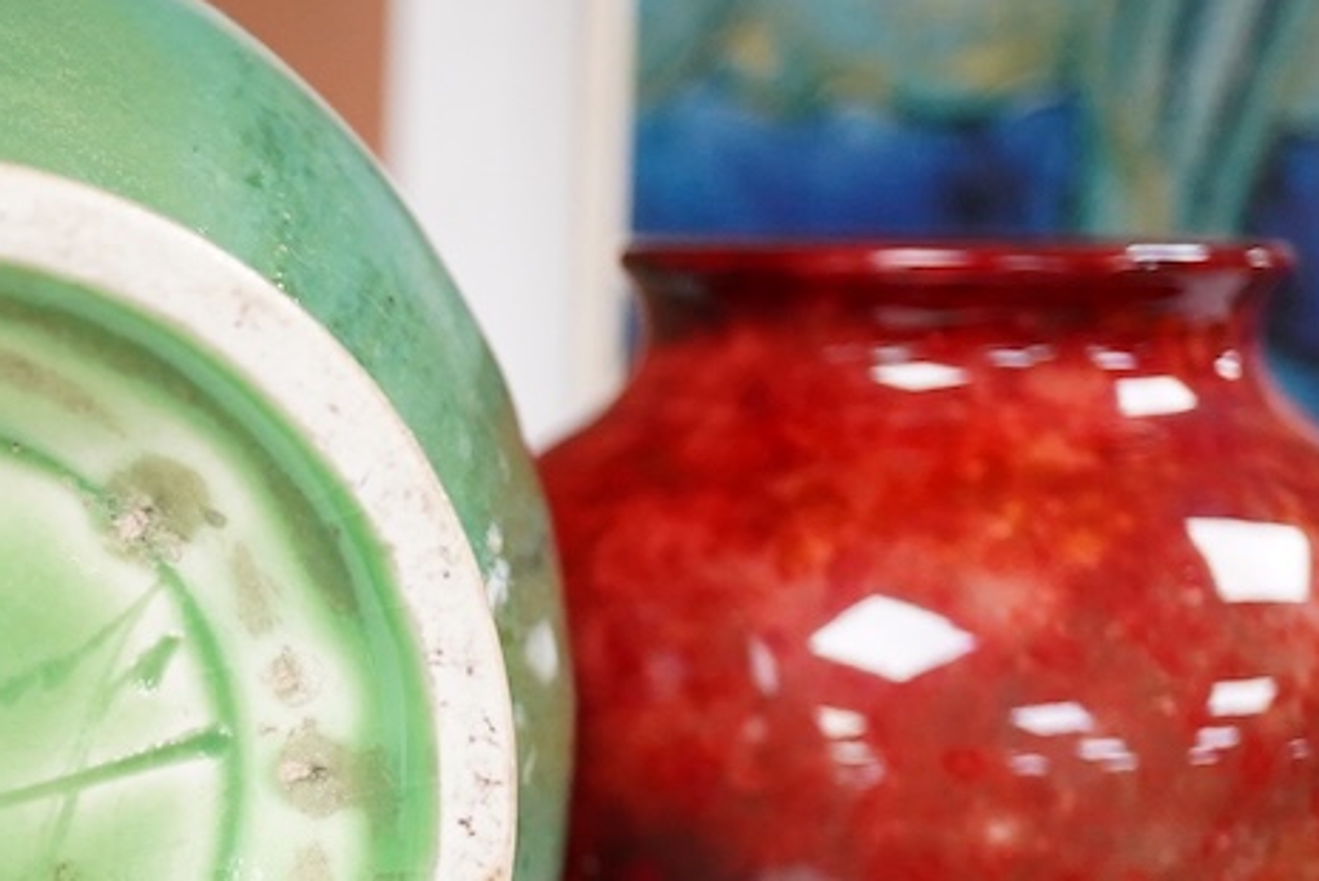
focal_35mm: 109
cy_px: 855
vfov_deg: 12.5
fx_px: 3996
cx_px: 18
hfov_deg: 18.3
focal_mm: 30
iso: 3200
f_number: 5.6
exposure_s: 1/250
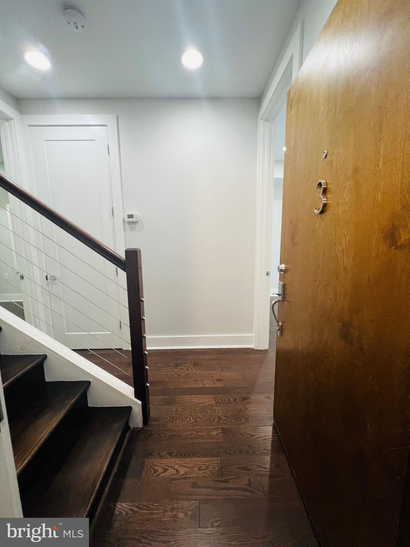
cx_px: 205
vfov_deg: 106.2
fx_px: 205
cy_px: 274
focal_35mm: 13
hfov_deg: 89.9
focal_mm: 1.57
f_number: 1.8
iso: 160
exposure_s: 1/60
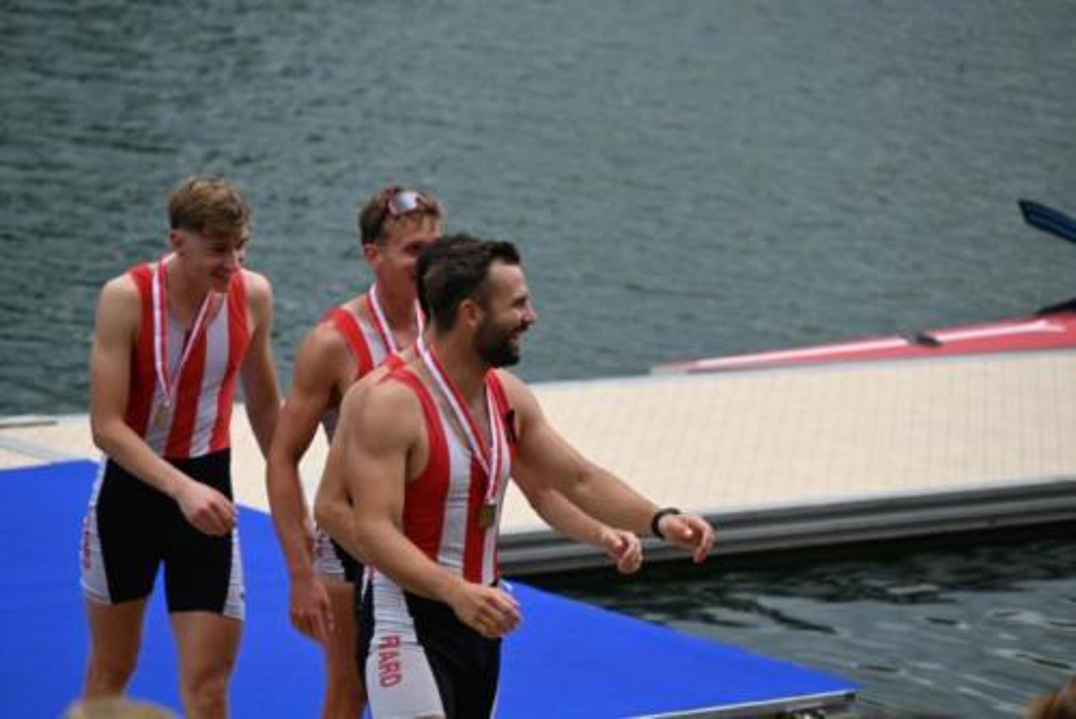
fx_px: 5981
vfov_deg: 6.9
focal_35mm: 200
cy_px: 360
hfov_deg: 10.3
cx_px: 538
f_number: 6.3
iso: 220
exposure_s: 1/500
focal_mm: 200
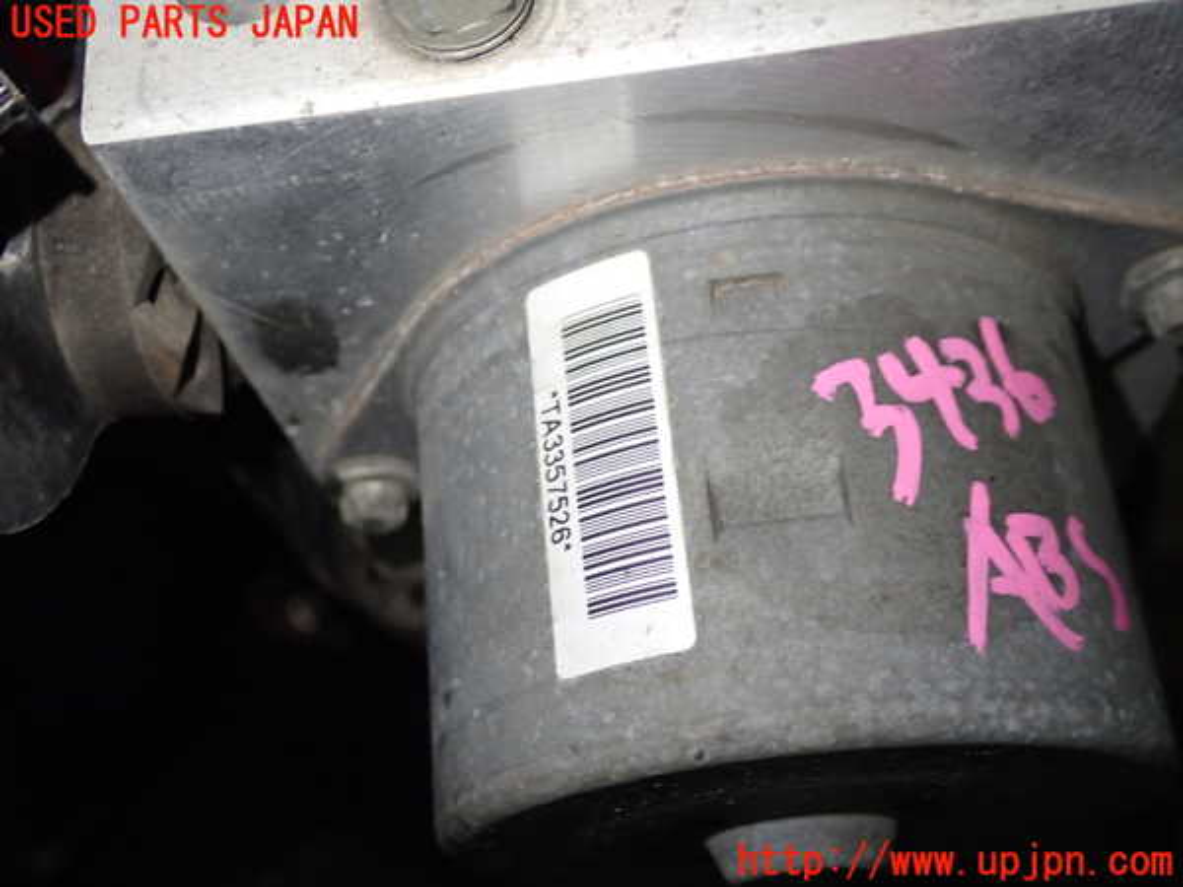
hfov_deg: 42.9
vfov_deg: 32.9
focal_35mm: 44
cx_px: 592
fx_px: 1504
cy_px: 444
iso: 500
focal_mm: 7.84
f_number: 2.9
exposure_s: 1/40
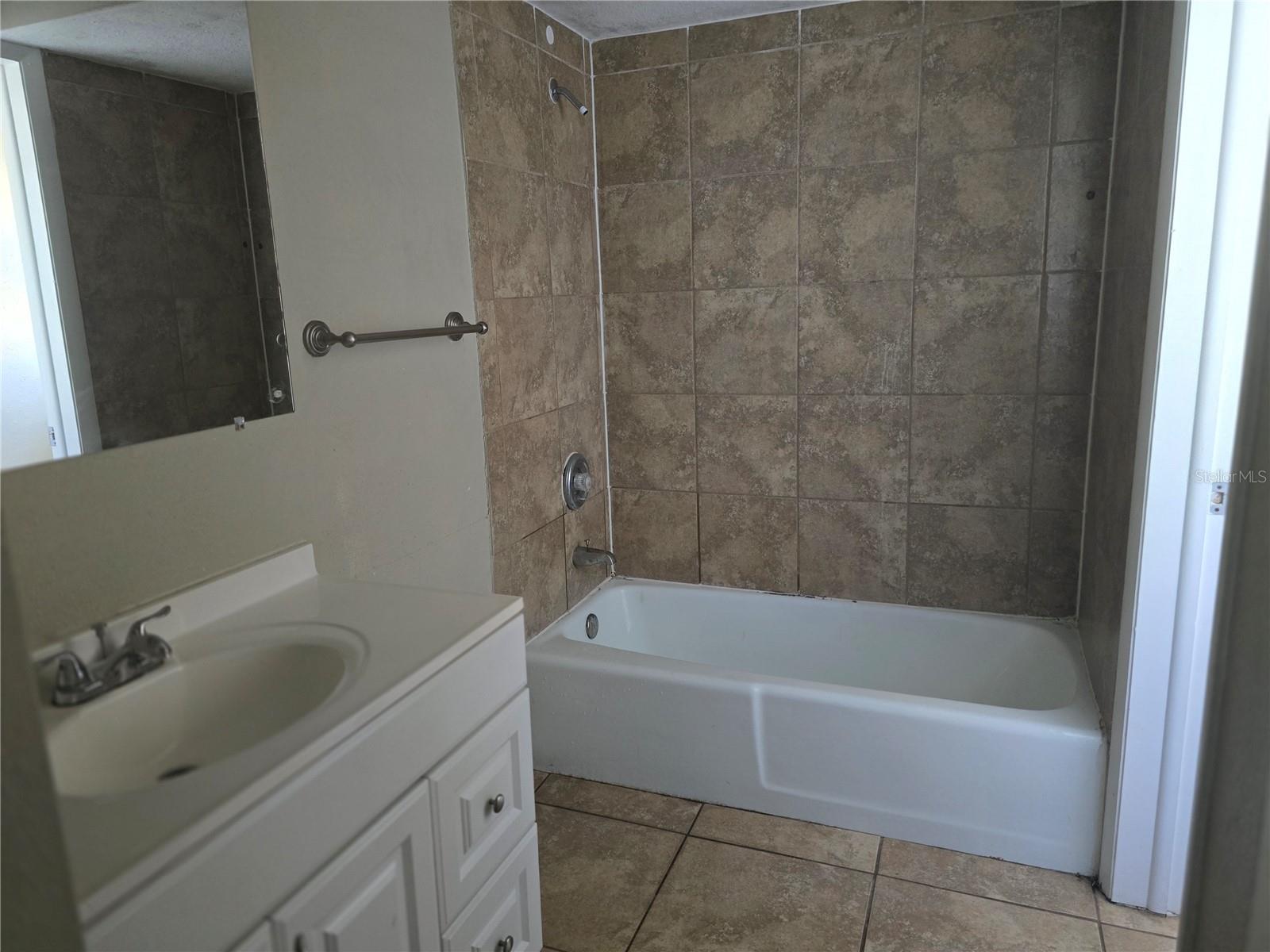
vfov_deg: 58.9
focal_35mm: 23
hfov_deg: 73.9
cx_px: 635
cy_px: 476
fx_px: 844
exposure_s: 1/60
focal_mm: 6.3
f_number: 1.7
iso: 800
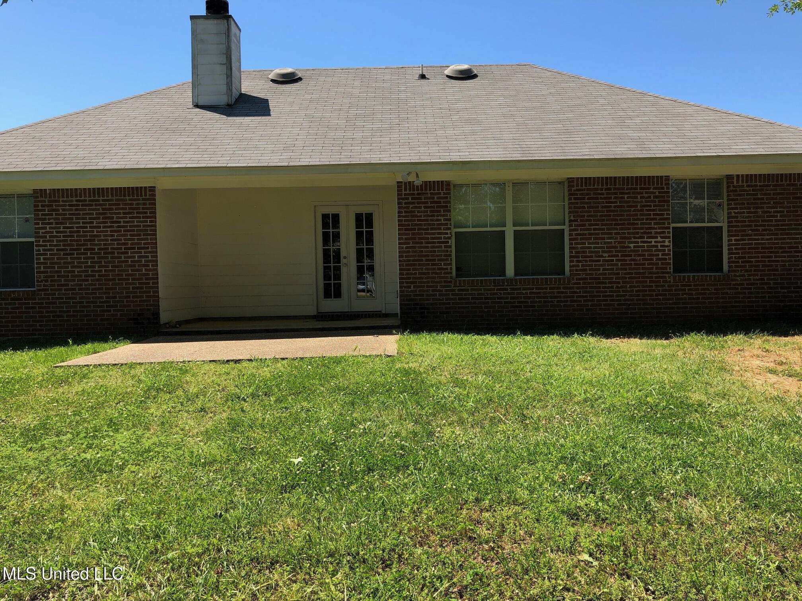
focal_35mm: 28
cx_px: 401
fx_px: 649
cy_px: 300
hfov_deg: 63.4
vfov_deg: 49.7
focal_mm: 3.99
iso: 20
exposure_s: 1/923
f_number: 1.8
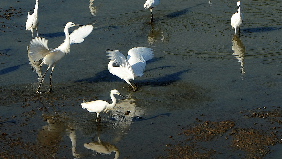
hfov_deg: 6.0
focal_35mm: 358
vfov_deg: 3.4
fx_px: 2677
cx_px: 141
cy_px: 71
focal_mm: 340
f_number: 8
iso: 200
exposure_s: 1/640
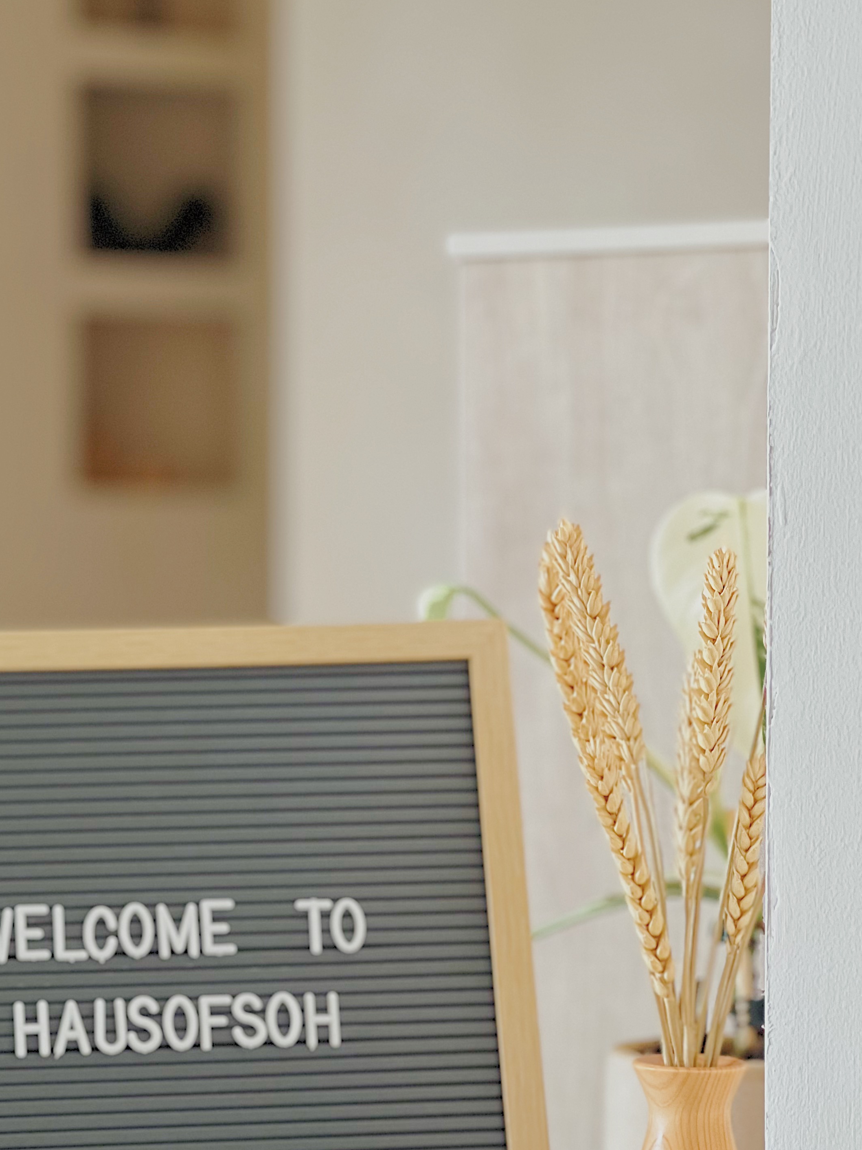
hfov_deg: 13.4
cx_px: 283
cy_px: 767
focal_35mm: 110
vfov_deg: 17.8
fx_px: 3652
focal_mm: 9
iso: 160
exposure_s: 1/40
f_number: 2.8
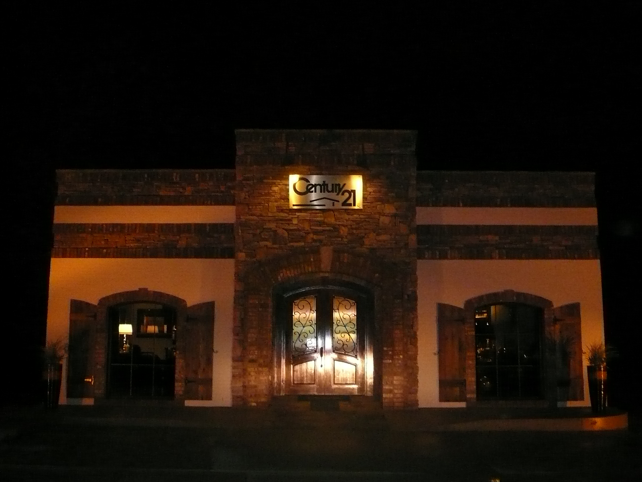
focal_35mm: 36
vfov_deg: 39.7
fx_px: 668
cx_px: 321
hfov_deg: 51.4
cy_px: 241
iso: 400
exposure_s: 1/30
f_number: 2.8
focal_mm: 4.6
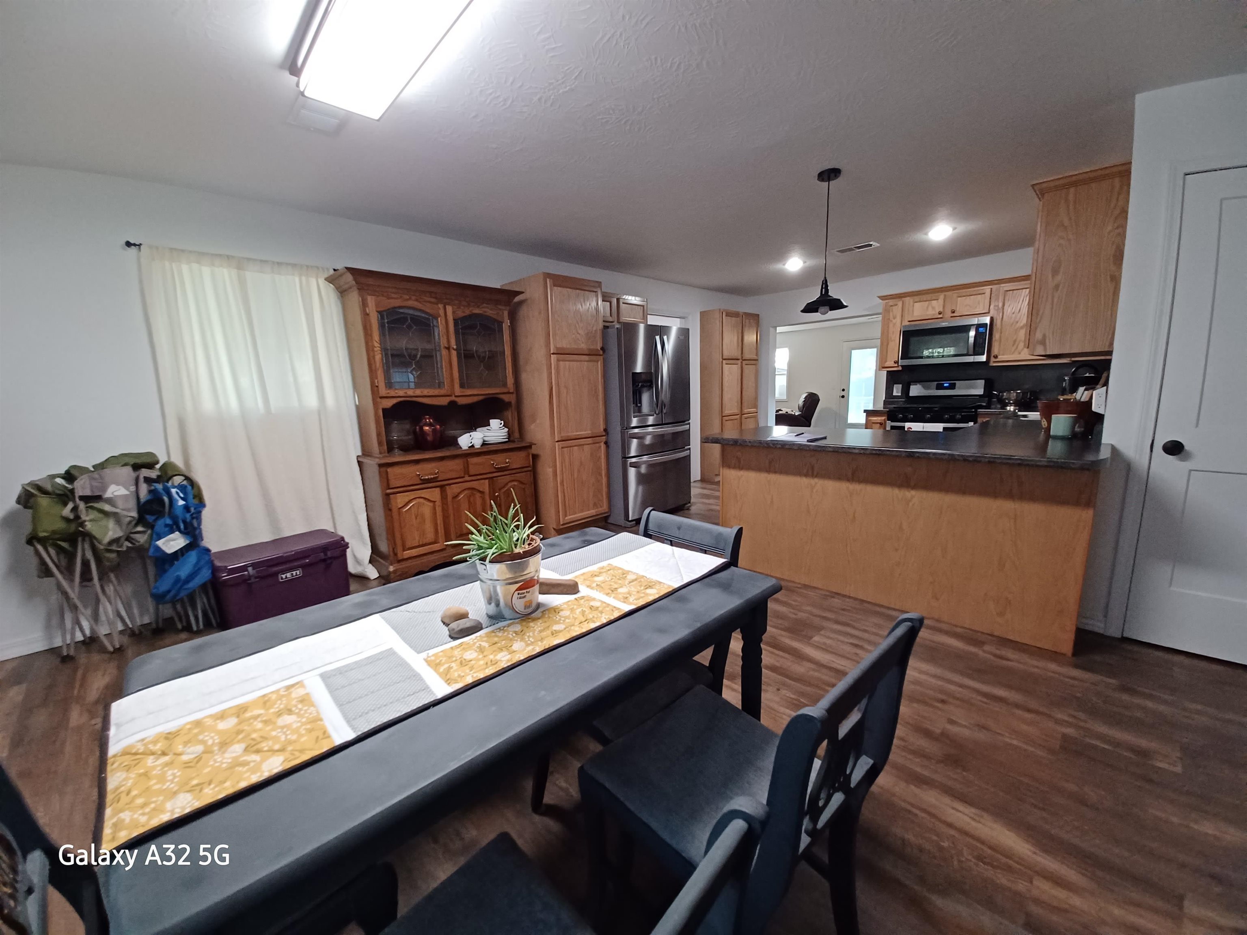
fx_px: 468
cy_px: 468
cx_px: 624
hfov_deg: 106.2
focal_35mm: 13
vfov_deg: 89.9
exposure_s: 1/40
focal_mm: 1.42
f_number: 2.2
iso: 160
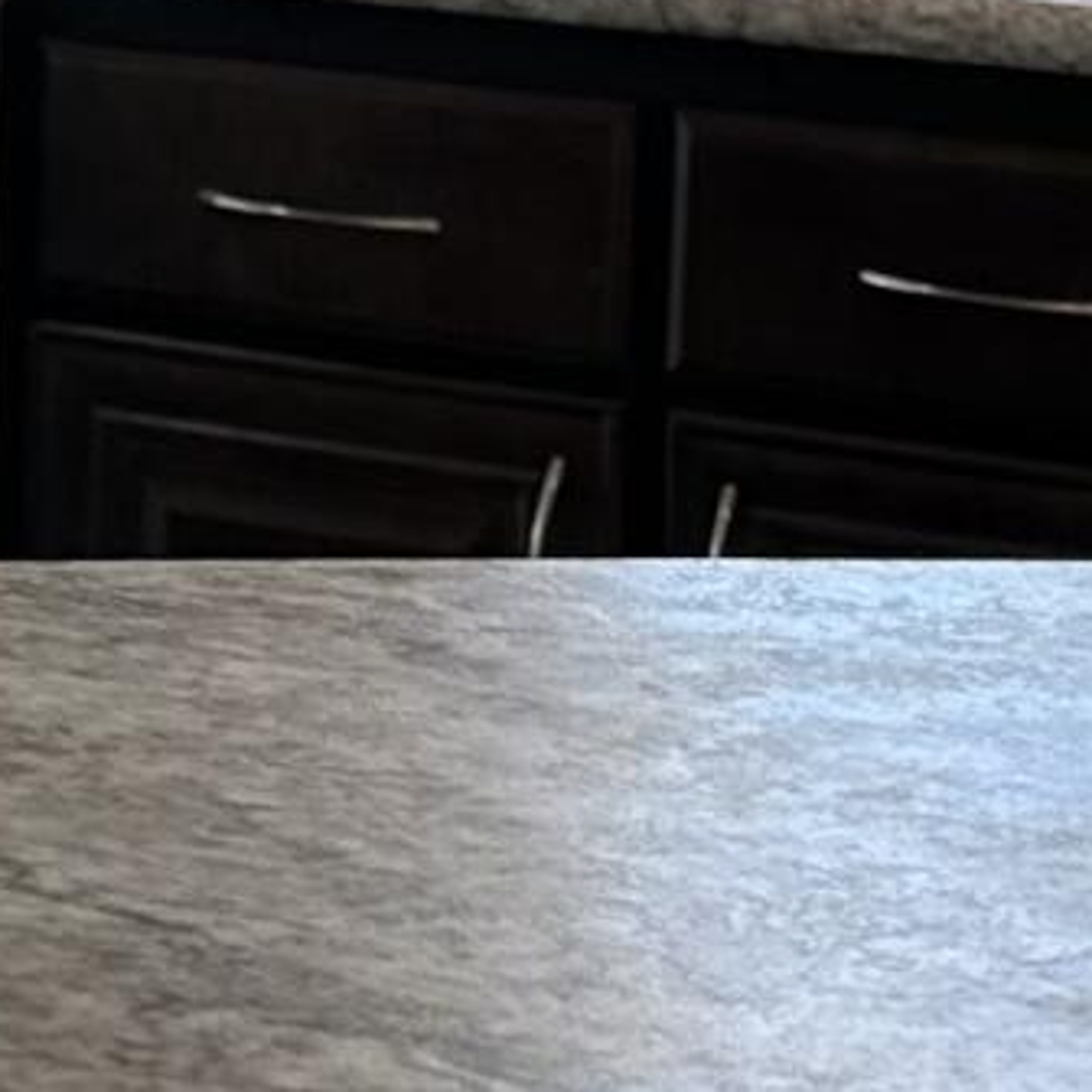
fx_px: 6781
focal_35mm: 190
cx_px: -838
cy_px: -342
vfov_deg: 9.1
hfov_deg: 8.8
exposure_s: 1/120
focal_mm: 6.86
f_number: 1.78
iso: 64
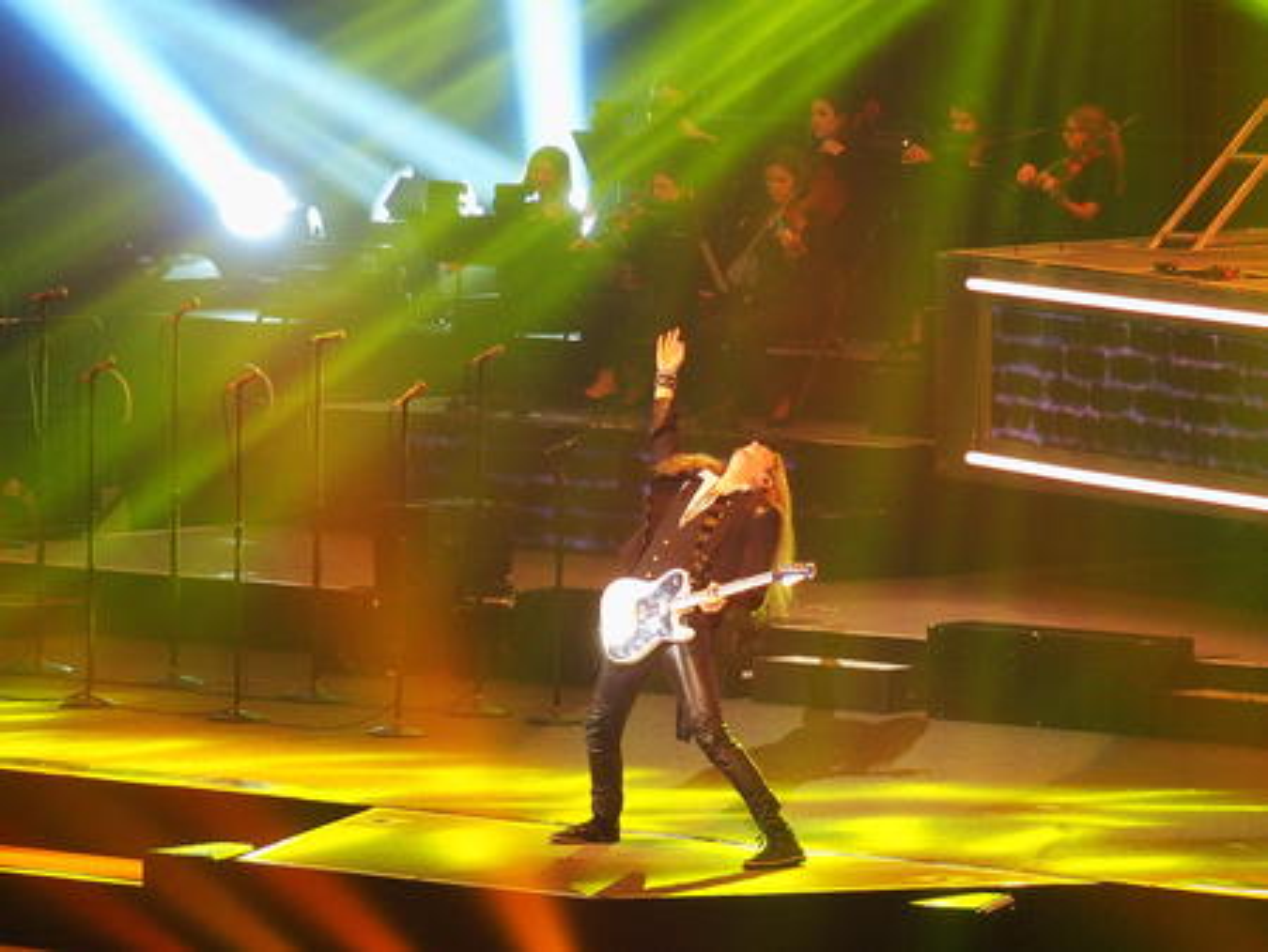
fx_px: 9896
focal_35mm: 270
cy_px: 476
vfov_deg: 5.5
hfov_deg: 7.3
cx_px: 634
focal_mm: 56.7
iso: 640
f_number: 2.8
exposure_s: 1/125
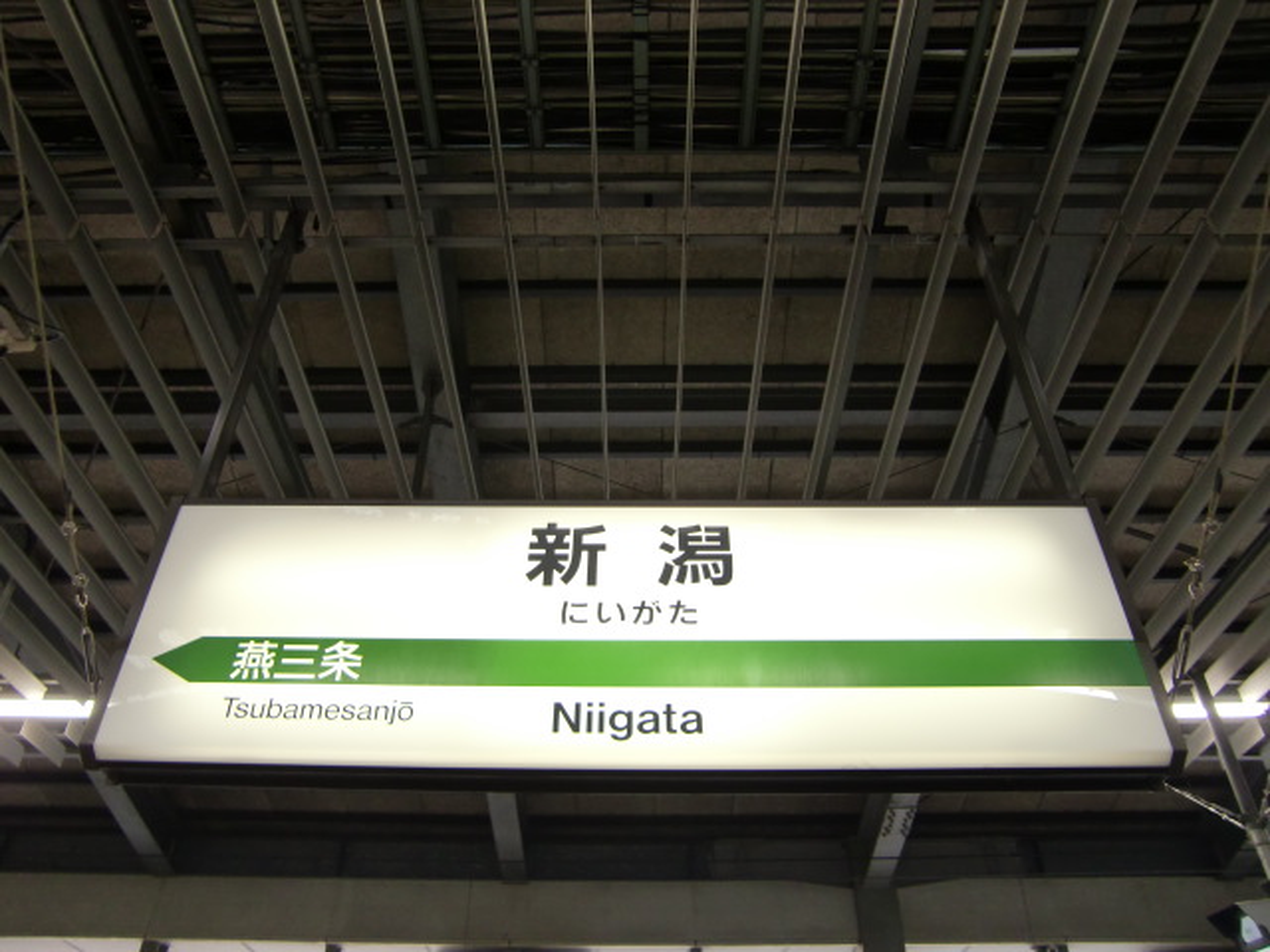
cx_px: 635
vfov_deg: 49.7
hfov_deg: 63.4
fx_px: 1027
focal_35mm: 28
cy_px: 476
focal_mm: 4.9
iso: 100
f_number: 2.6
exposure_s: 1/60
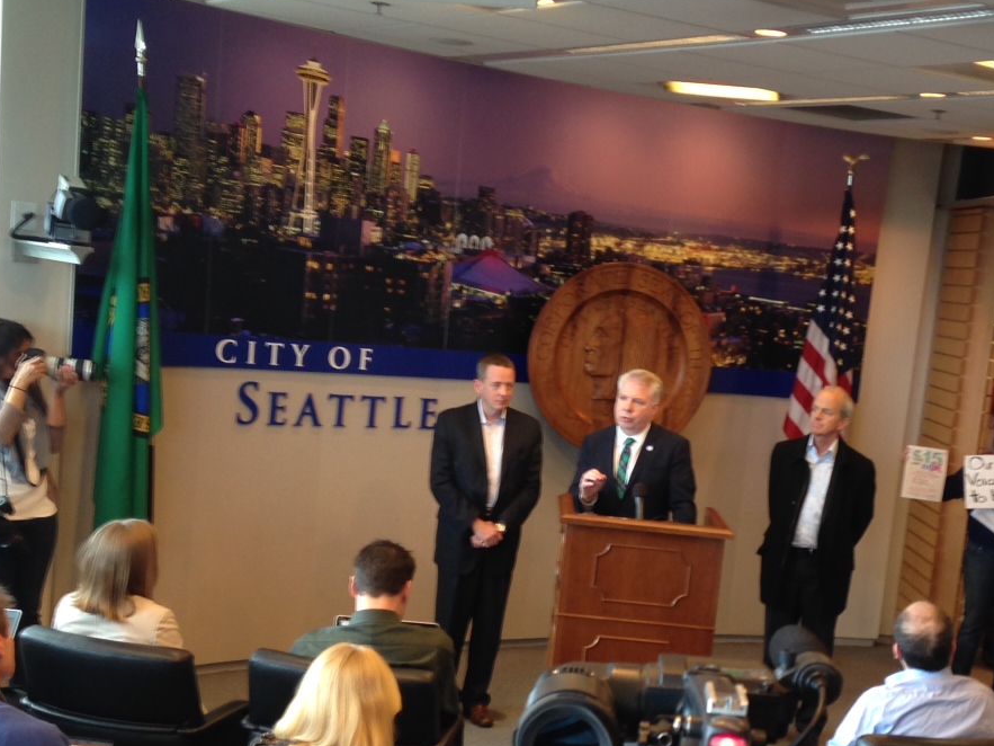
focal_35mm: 61
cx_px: 618
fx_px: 1751
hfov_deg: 31.6
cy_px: 512
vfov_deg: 23.9
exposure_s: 1/20
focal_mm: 4.12
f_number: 2.4
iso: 50
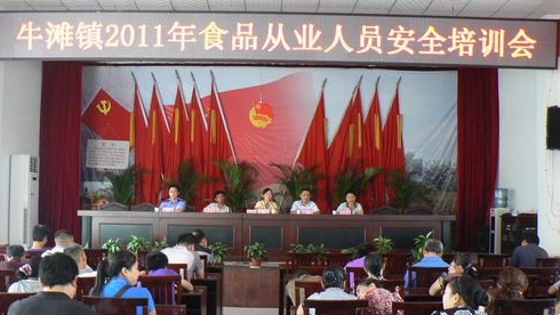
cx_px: 279
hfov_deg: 50.5
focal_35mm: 40
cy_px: 204
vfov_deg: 29.6
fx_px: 594
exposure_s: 1/20
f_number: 2.8
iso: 200
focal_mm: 6
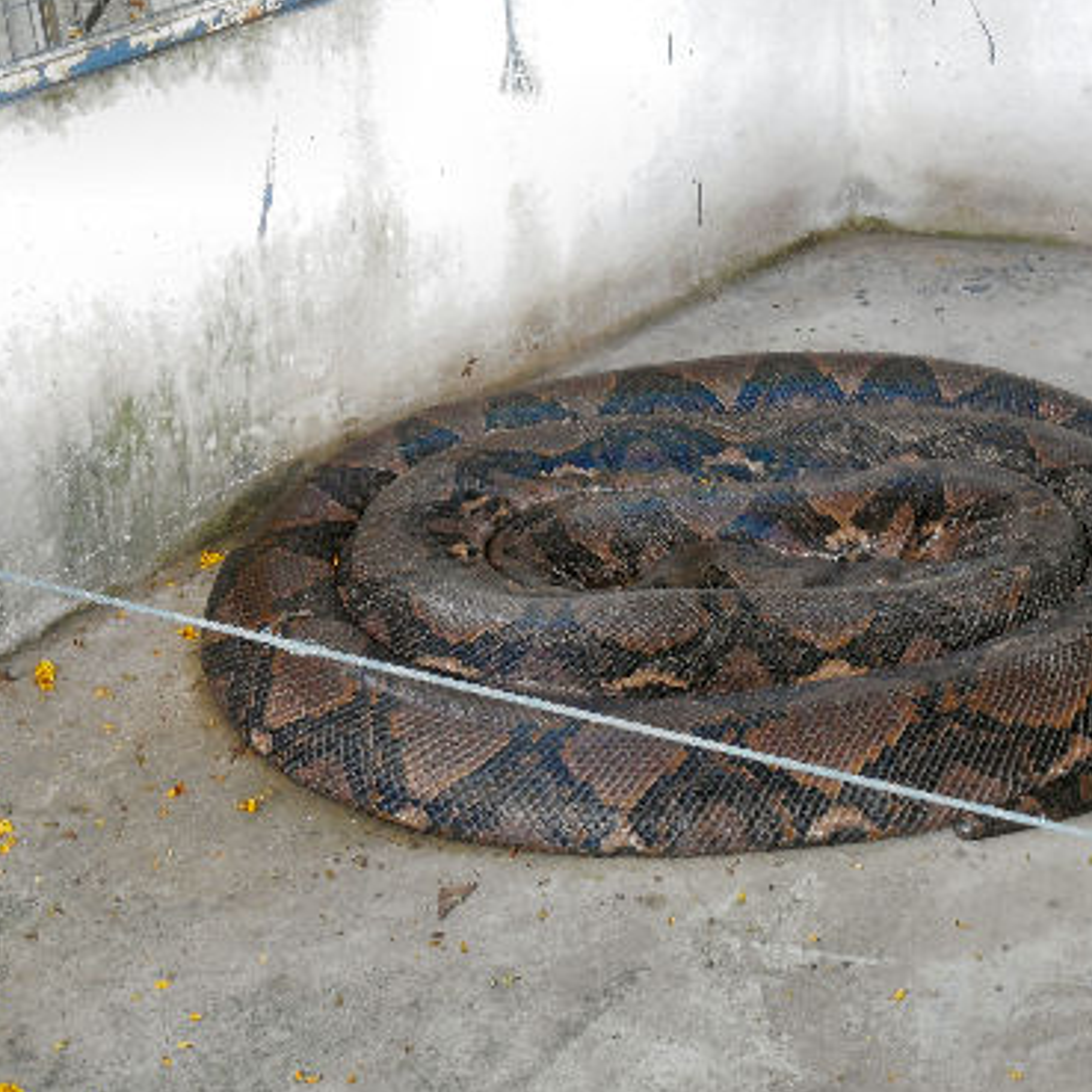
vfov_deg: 23.7
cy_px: 549
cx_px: 704
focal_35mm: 73
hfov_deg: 23.6
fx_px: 2605
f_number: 4.3
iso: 400
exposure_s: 1/13
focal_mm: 11
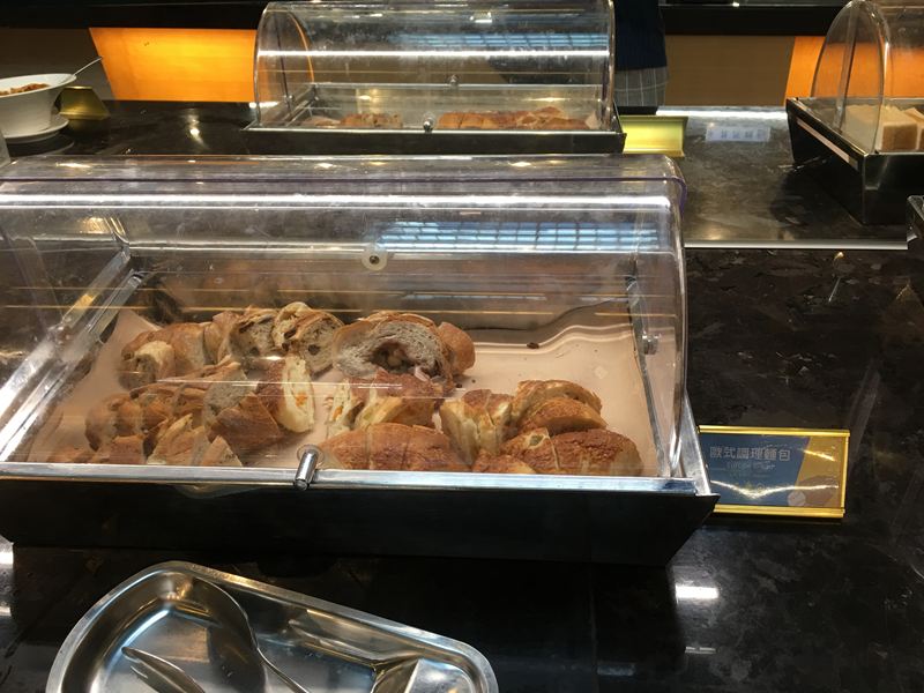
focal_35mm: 29
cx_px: 462
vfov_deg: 48.2
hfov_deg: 61.7
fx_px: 774
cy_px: 346
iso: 40
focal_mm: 4.15
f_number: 2.2
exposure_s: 1/17
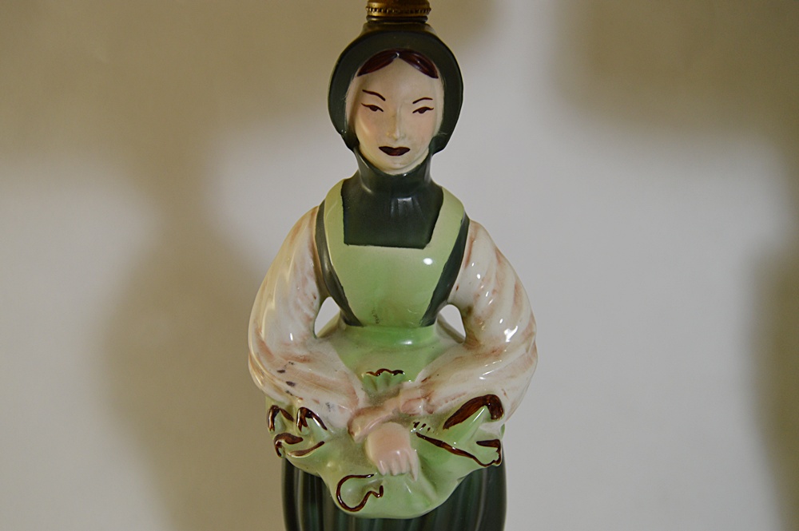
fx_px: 865
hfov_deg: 49.6
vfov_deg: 34.2
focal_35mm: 39
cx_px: 400
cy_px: 266
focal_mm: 26
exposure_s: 1/100
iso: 400
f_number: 5
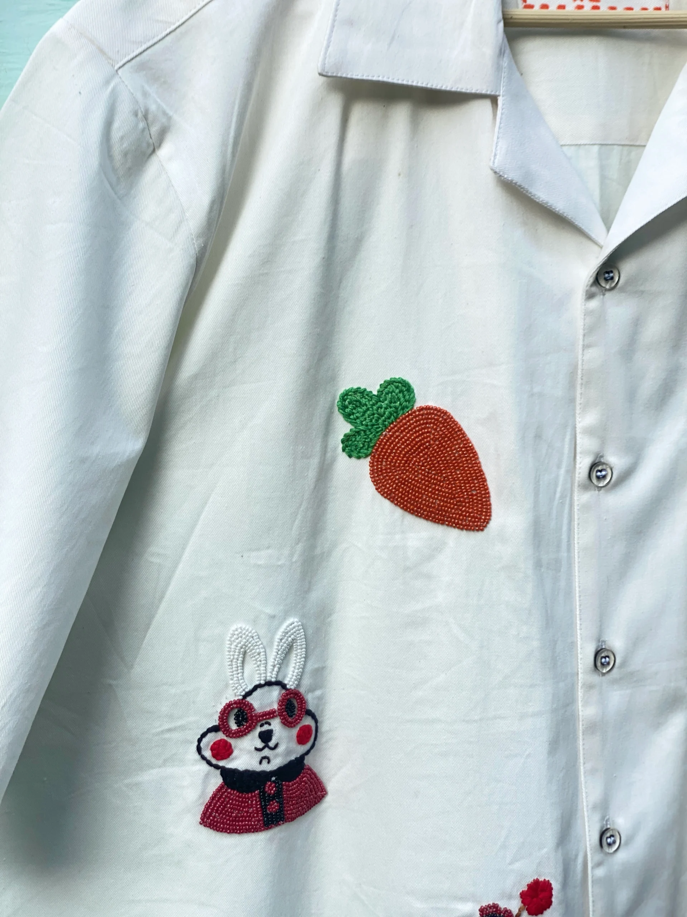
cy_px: 458
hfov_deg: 28.0
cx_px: 344
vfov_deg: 36.8
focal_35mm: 52
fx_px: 1376
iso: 20
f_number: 2
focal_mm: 6
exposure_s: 1/144
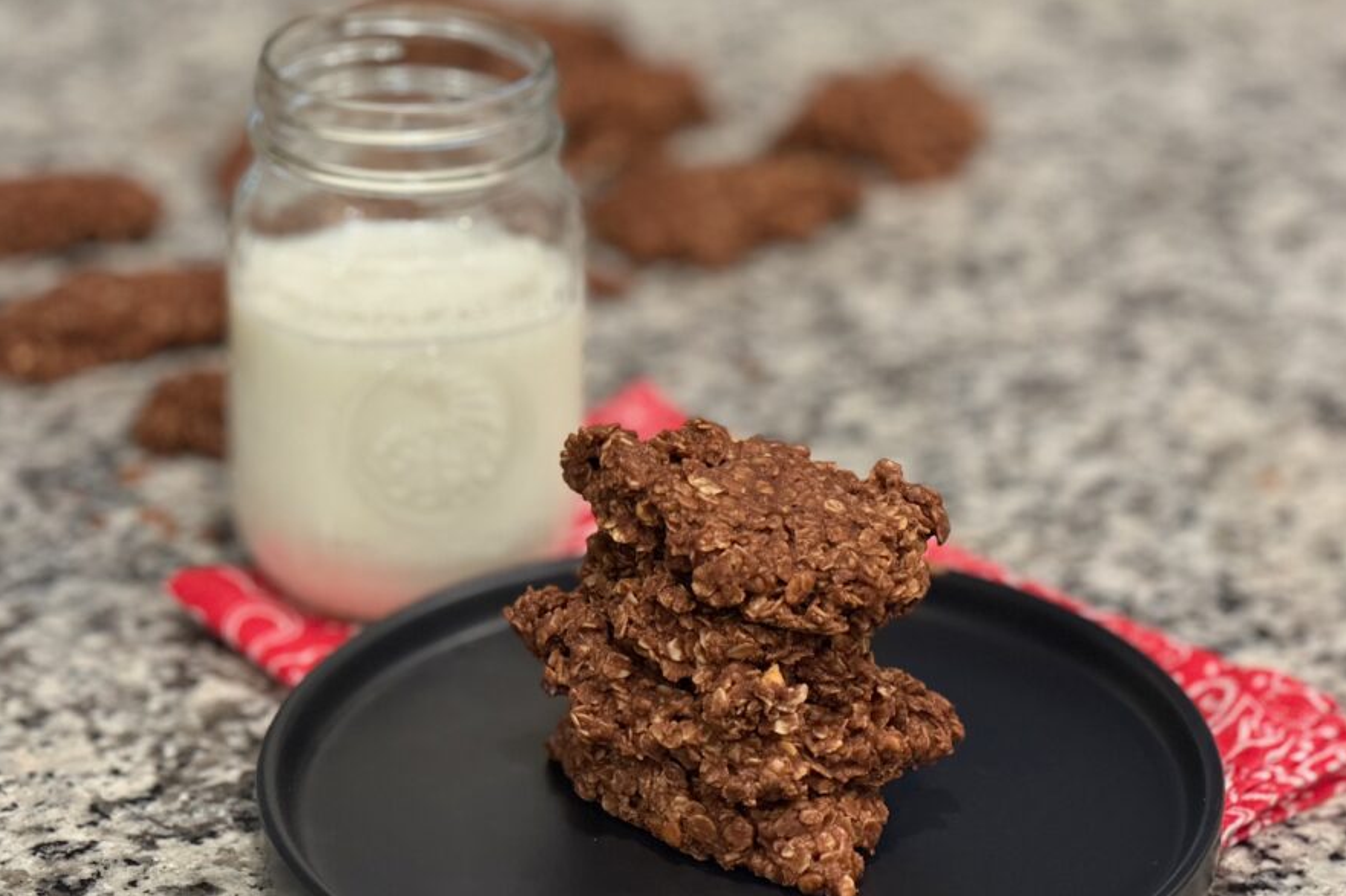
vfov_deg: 10.9
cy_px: 453
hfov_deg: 16.3
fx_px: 4710
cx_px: 675
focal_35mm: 126
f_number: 2.8
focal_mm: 15.66
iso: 400
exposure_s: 1/60
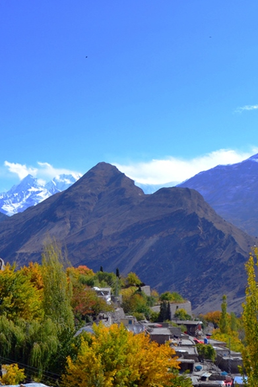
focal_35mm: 46
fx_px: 495
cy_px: 175
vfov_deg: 42.7
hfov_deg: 28.2
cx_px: 27
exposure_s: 1/500
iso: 400
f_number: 11
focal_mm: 18
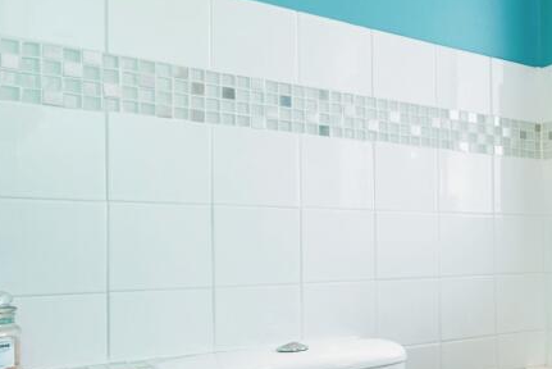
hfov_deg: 40.8
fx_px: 583
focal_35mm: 38
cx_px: 606
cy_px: 248
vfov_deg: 34.8
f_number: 8
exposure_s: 1/5
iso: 125
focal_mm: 16
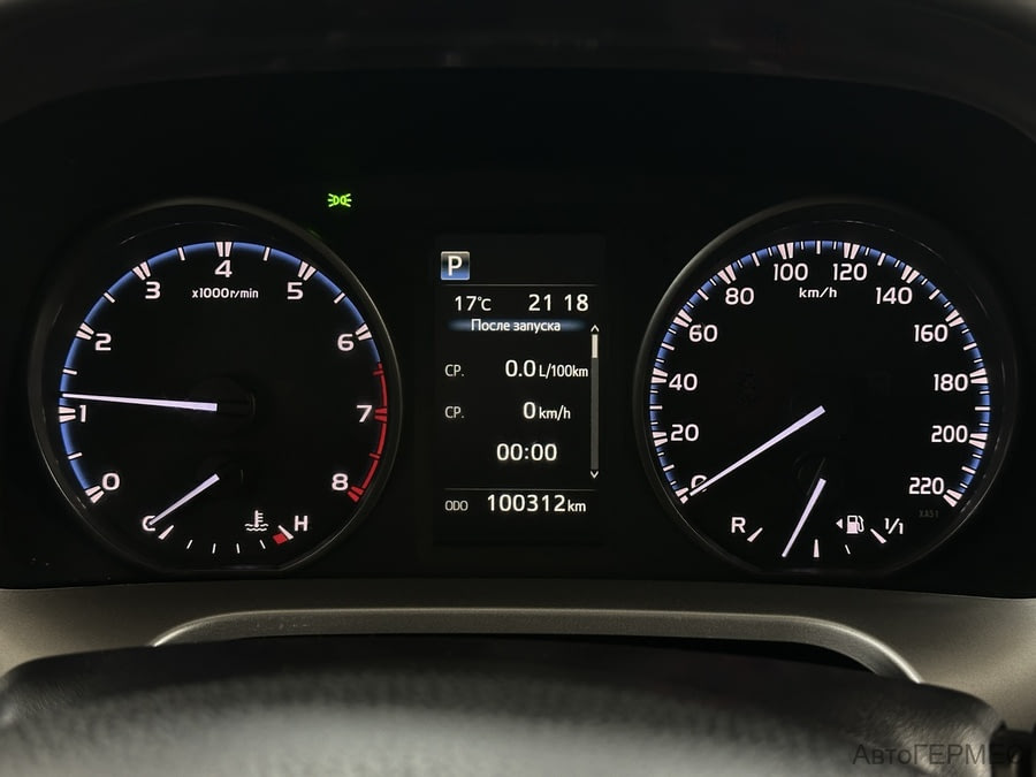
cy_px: 388
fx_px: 1437
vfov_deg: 30.3
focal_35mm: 48
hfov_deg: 39.7
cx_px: 518
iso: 200
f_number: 1.78
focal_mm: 6.86
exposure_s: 1/33
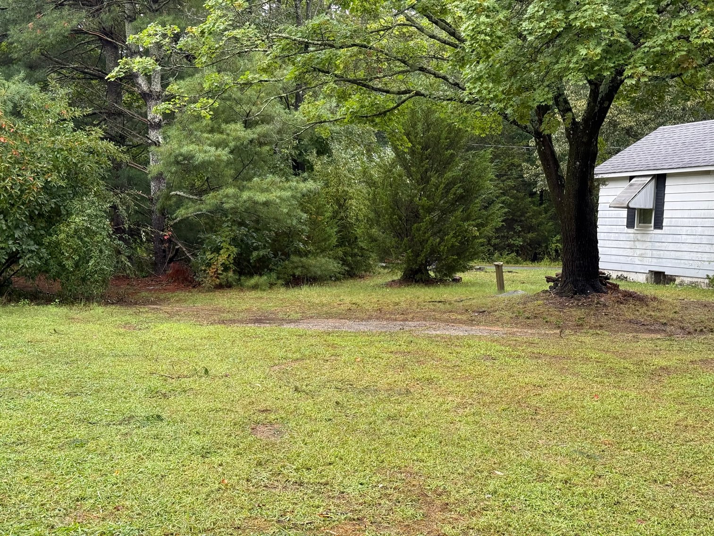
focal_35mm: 48
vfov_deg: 30.3
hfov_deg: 39.7
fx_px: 990
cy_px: 268
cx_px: 357
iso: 80
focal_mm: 6.76
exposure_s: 1/394
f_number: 1.78
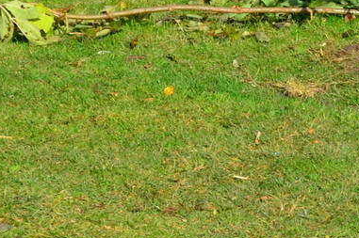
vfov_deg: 4.0
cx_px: 732
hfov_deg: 5.8
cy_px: 56
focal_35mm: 346
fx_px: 3447
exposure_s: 1/125
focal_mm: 55
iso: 100
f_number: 11
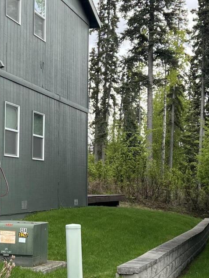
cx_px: 70
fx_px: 660
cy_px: 143
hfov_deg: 18.0
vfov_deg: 23.8
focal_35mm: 82
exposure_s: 1/1698
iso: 50
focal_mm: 5.7
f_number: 1.5
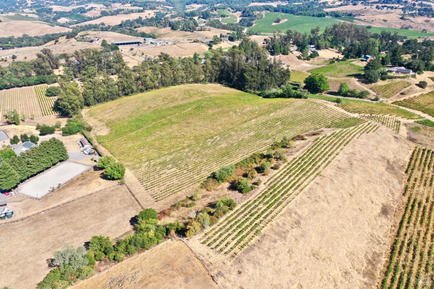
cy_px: 144
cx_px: 217
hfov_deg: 65.5
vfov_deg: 46.4
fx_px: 338
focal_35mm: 28
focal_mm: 10.26
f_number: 5.6
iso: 100
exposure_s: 1/320
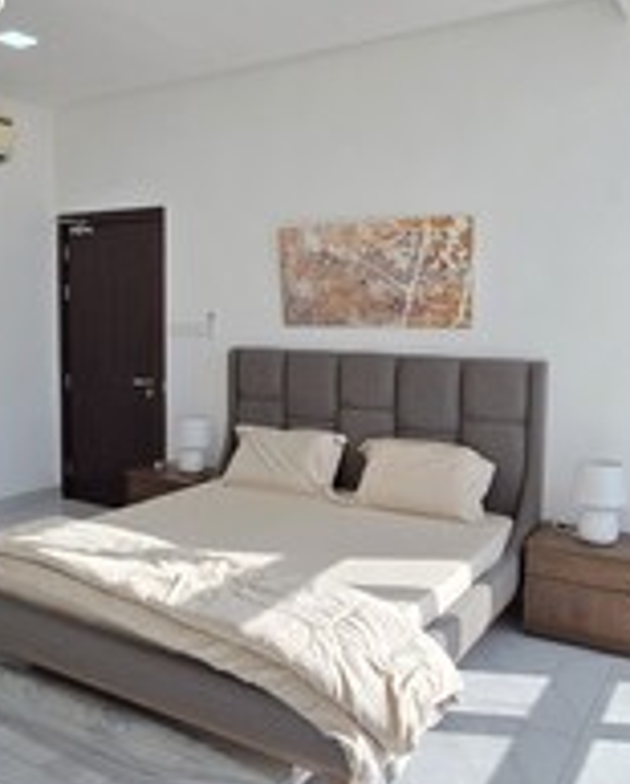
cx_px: 282
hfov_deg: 48.5
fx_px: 698
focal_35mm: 30
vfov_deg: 58.7
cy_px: 388
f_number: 1.9
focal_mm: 2.2
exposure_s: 1/476
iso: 40
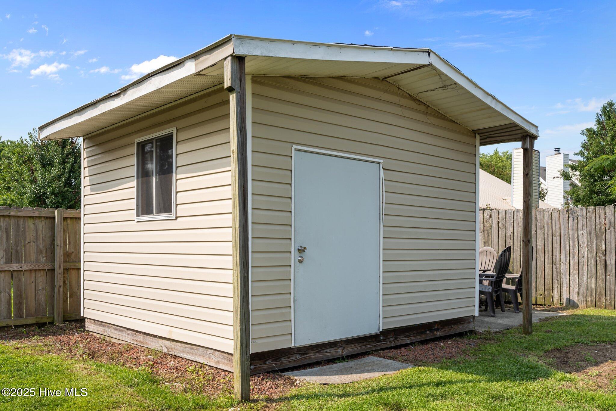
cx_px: 308
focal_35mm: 30
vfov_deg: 43.6
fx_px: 513
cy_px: 206
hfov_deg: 61.9
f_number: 7.1
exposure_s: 1/160
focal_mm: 30
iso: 64
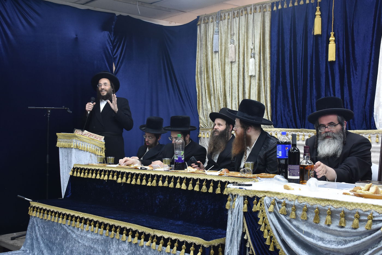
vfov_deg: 29.9
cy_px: 128
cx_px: 191
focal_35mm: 45
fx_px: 477
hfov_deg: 43.6
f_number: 6.3
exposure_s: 1/100
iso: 1250
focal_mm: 30
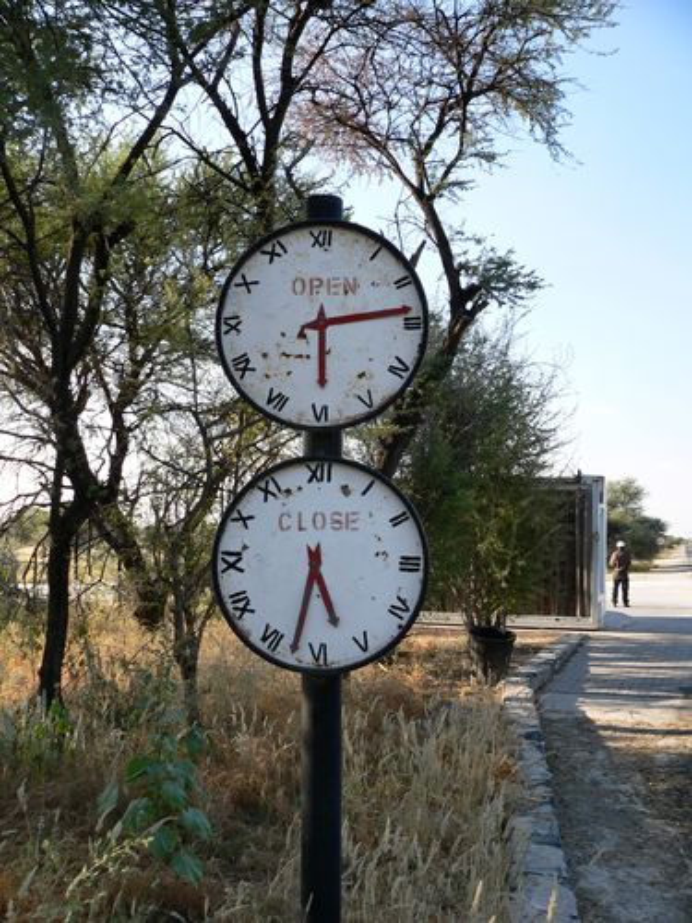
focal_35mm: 36
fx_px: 960
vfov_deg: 51.4
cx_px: 346
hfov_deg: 39.7
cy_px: 462
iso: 80
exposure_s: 1/200
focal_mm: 6
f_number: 4
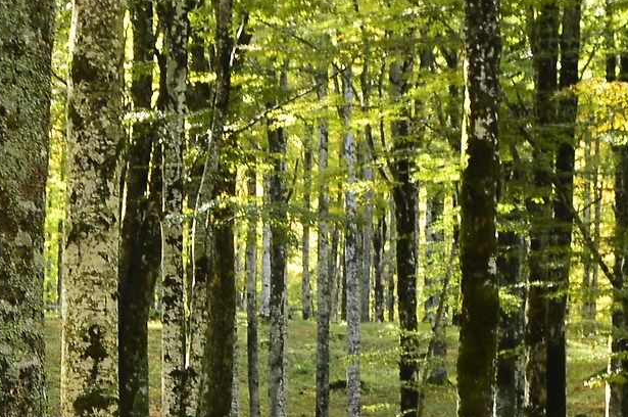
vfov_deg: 5.5
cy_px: 597
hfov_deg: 8.3
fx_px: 4285
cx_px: -129
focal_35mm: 246
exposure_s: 1/30
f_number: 5
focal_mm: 42
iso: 200
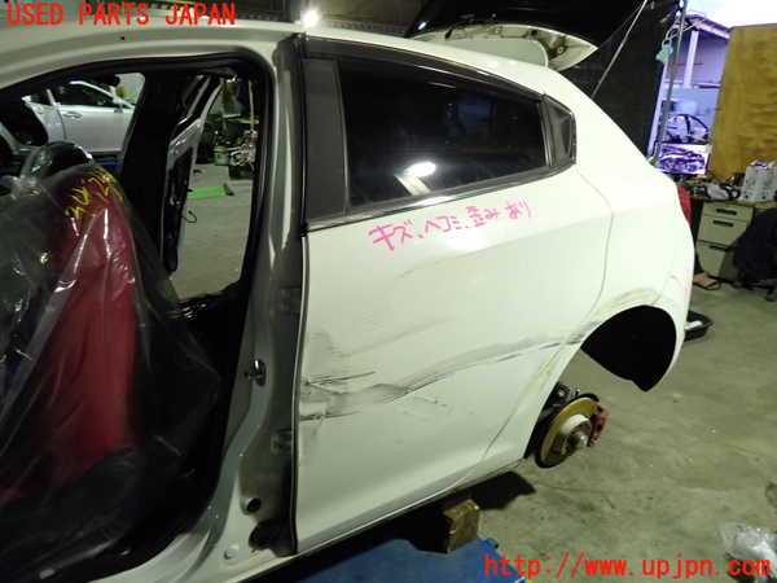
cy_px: 292
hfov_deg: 69.4
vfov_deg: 54.9
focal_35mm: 25
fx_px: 561
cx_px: 388
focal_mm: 4.5
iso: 400
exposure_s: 1/30
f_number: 2
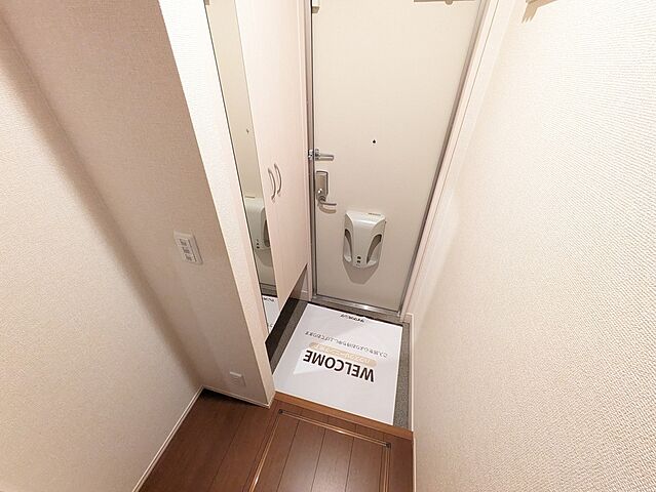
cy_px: 246
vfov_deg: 85.7
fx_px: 265
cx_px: 328
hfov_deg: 102.0
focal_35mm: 14
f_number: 2.2
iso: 1408
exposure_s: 1/30
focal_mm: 1.83
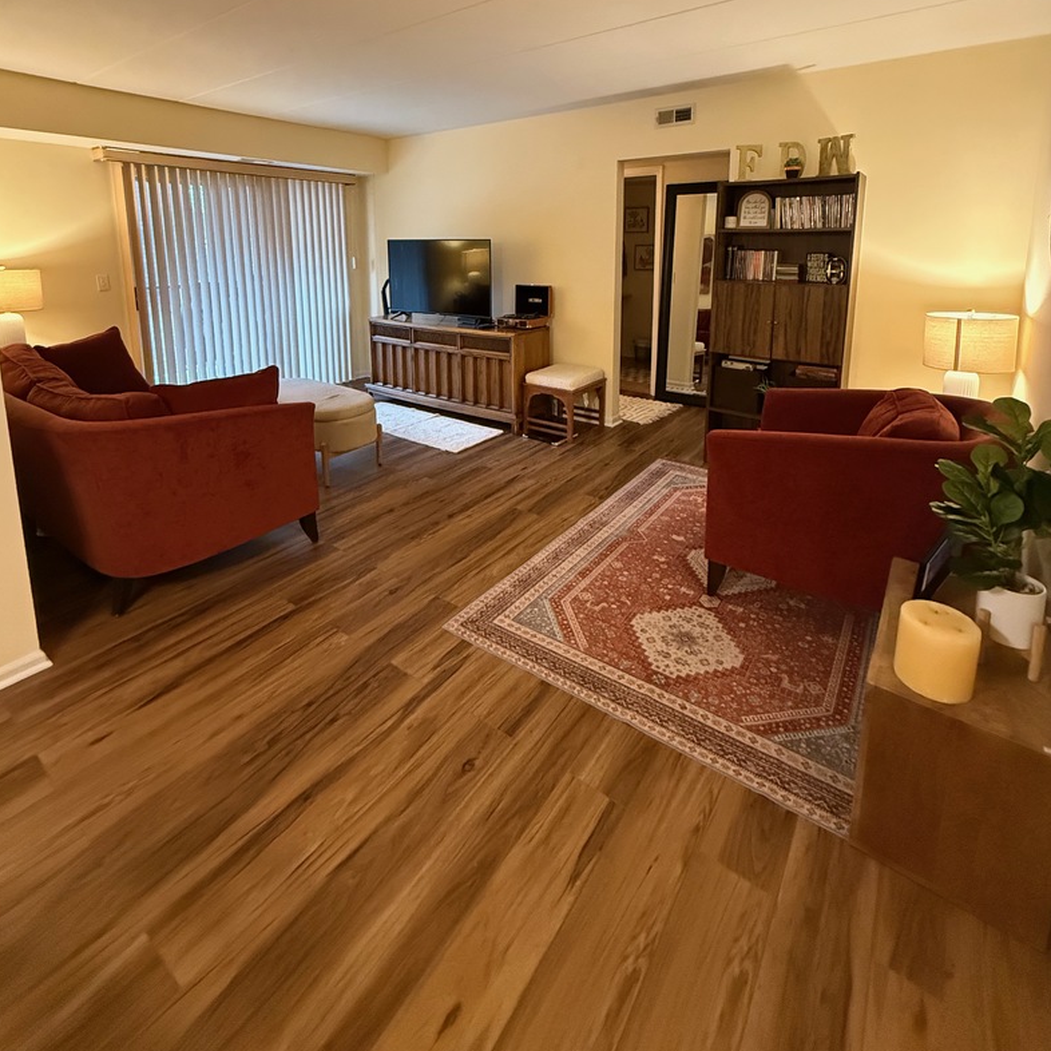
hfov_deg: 84.0
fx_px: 584
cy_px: 338
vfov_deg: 80.8
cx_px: 513
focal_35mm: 17
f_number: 2.2
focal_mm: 2.22
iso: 1250
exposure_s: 1/60
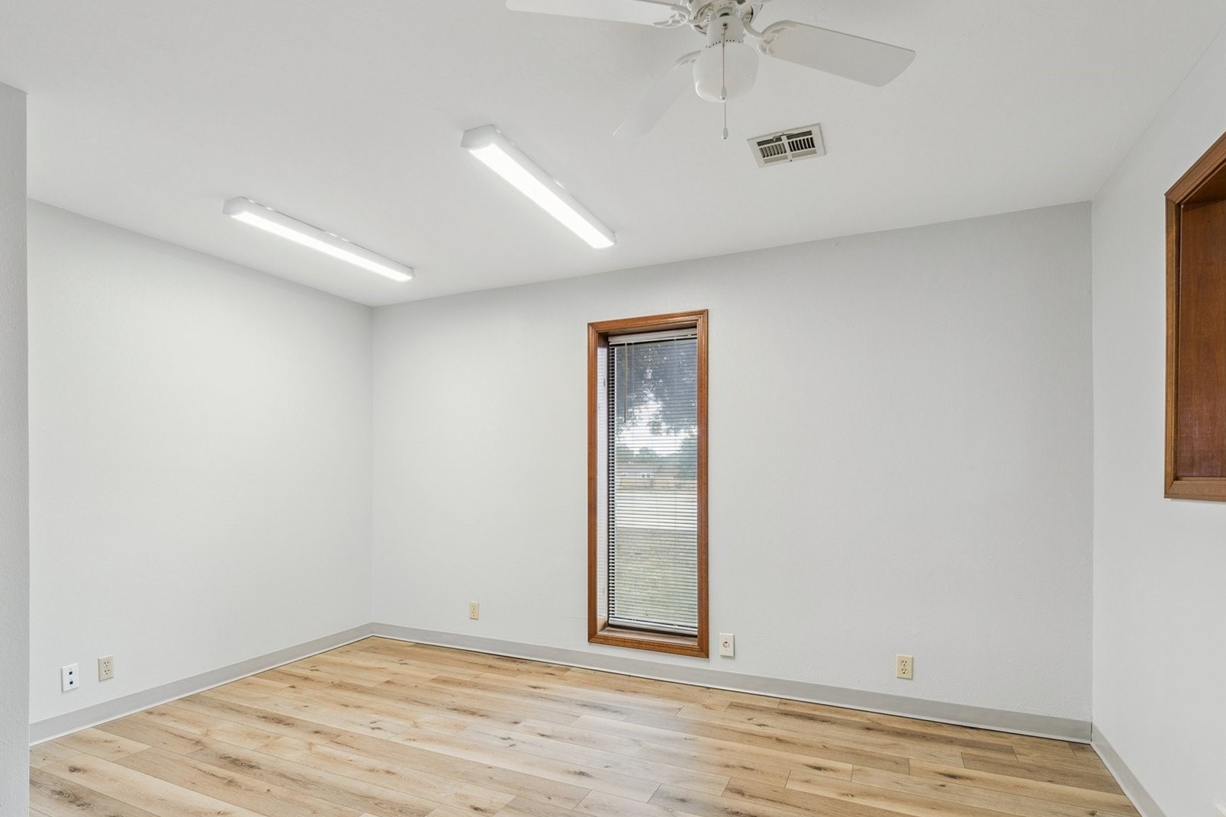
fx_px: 647
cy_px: 486
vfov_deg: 64.0
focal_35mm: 19
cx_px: 533
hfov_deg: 86.5
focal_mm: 10
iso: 200
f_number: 6.3
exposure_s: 1/25
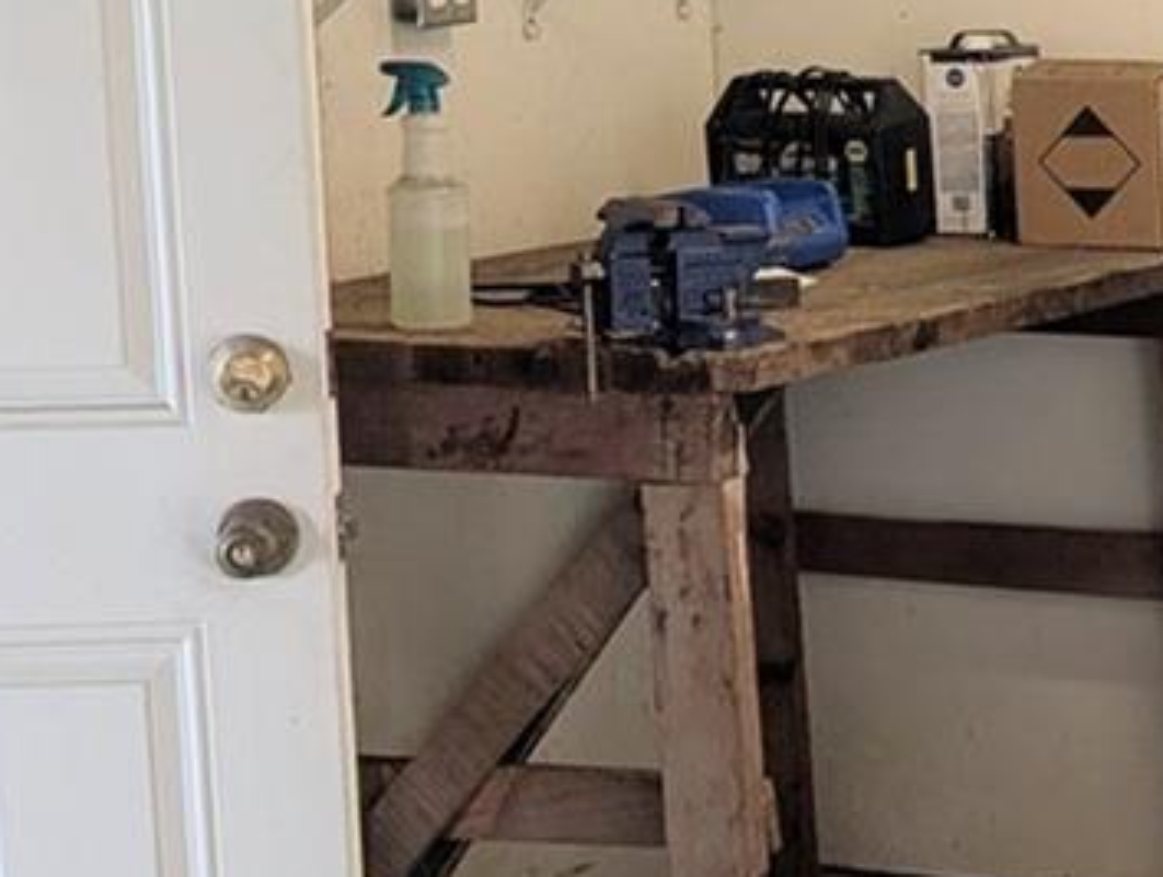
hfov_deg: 16.7
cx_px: 1695
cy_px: 365
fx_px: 3636
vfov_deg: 13.8
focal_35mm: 108
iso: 14
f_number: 1.68
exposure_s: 1/91.6
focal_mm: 6.9
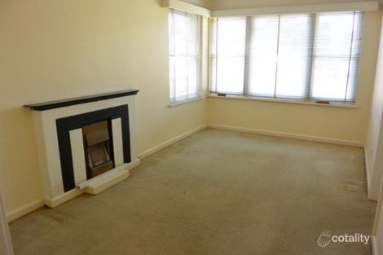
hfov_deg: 67.4
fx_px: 287
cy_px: 128
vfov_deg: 47.9
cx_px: 192
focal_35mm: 27
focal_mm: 10
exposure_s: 1/60
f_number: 3.5
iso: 560
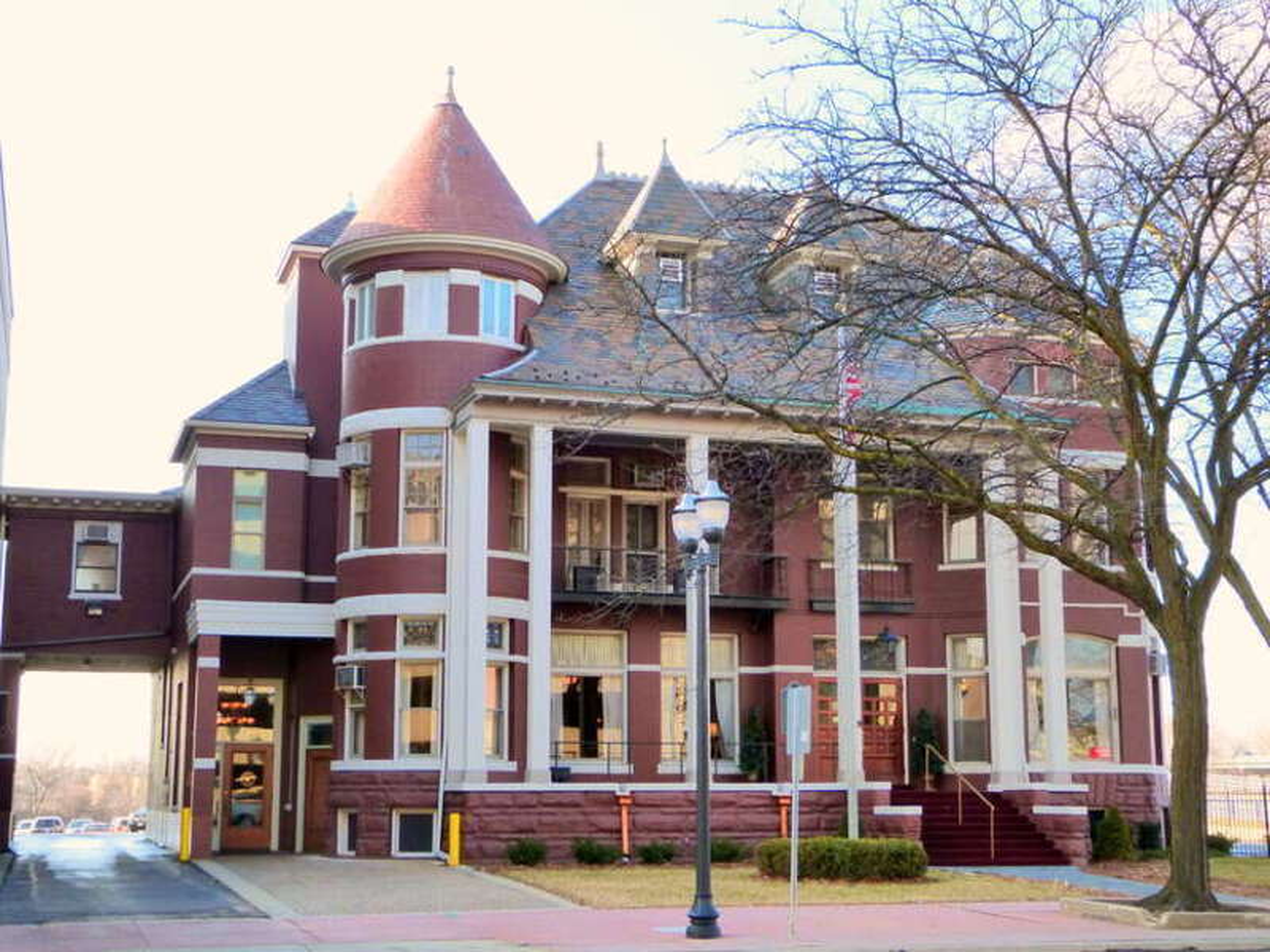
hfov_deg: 38.2
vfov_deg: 29.1
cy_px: 476
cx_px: 635
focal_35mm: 50
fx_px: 1834
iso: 250
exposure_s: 1/160
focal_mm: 9
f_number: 4
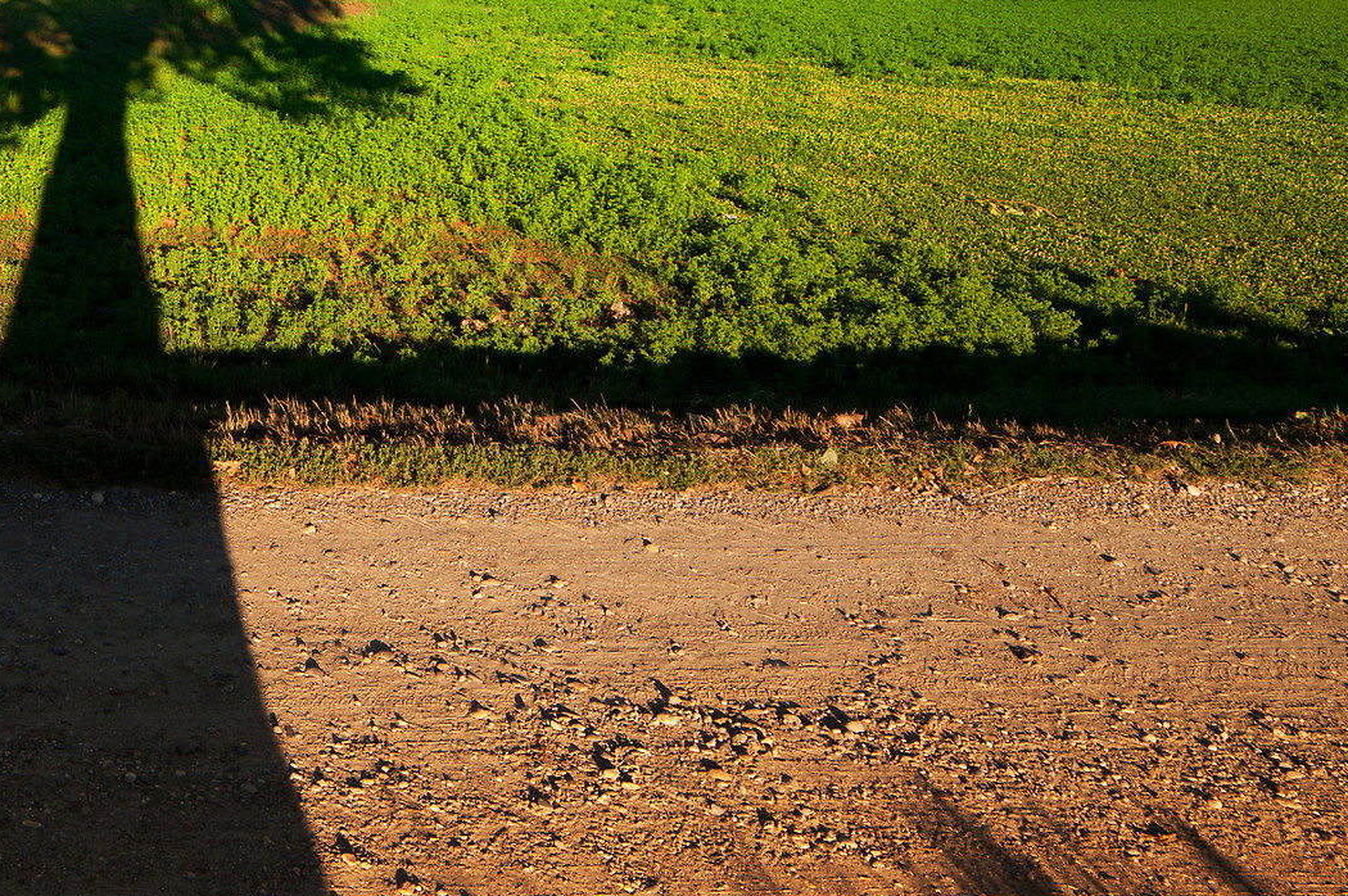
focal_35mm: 32
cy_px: 139
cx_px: 35
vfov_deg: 38.9
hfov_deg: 49.3
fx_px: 1197
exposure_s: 1/250
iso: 200
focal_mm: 14
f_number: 10
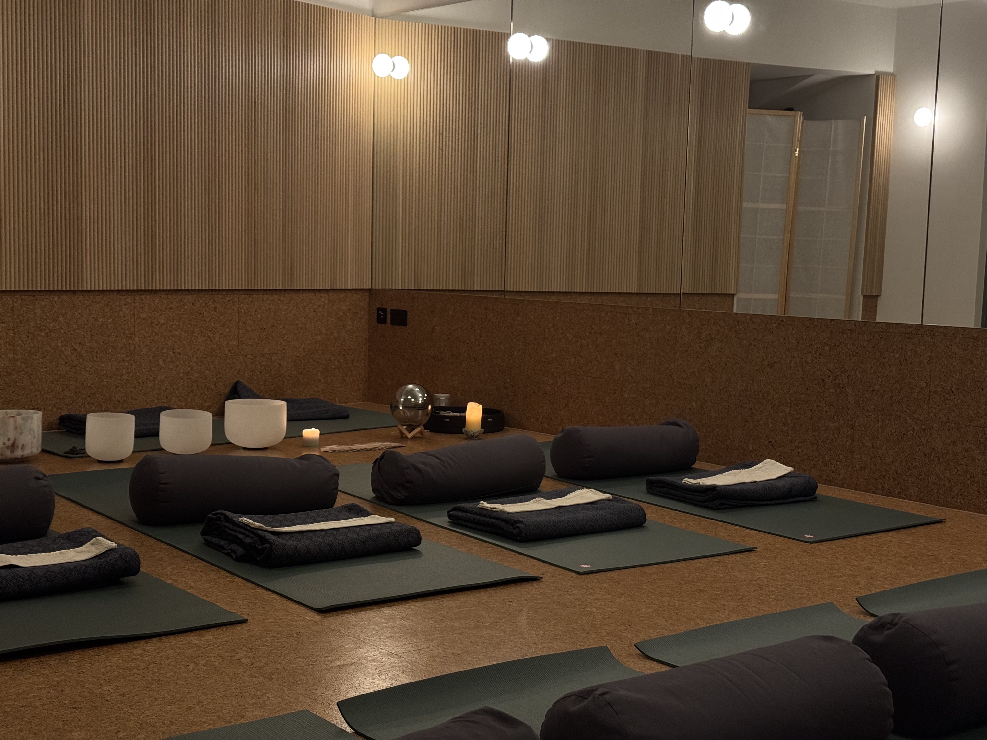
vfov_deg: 30.3
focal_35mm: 48
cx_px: 494
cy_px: 370
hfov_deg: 39.7
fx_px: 1369
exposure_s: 1/33
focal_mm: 6.76
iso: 400
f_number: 1.78
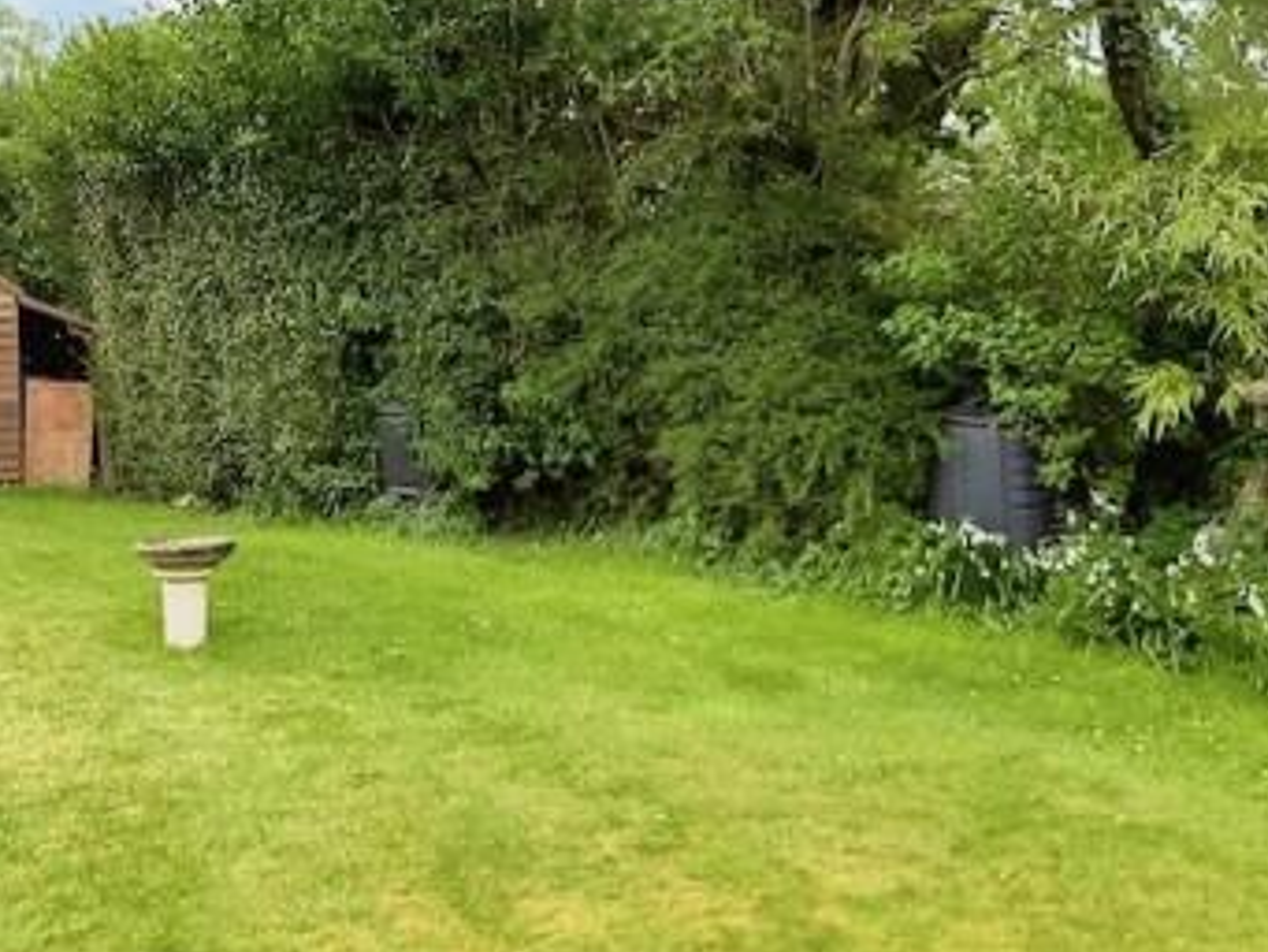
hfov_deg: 44.4
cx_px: 465
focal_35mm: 42
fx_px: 1539
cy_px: 459
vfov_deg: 34.4
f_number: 2.2
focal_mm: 2.22
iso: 64
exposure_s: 1/381
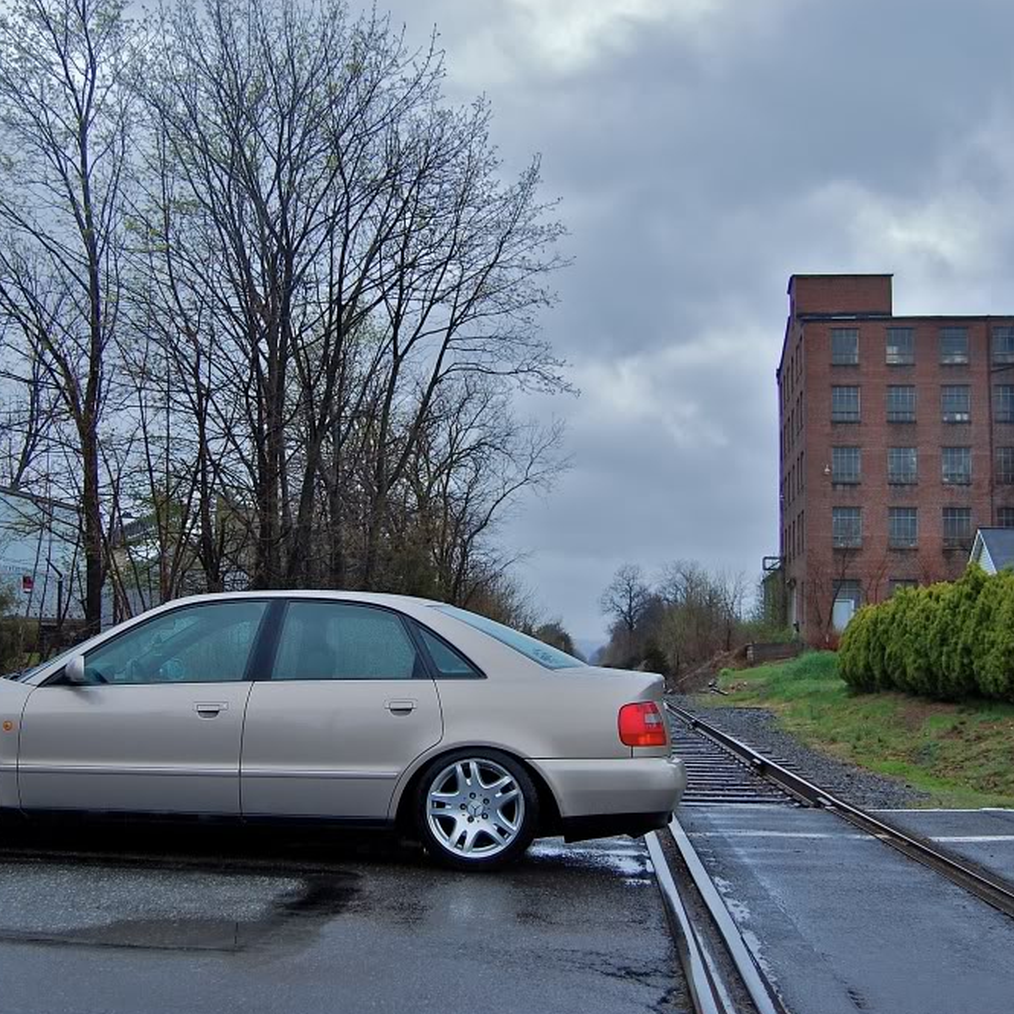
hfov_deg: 36.0
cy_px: 503
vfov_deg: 36.1
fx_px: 1558
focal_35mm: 47
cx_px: 417
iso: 200
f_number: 4.5
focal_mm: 24
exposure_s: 1/320
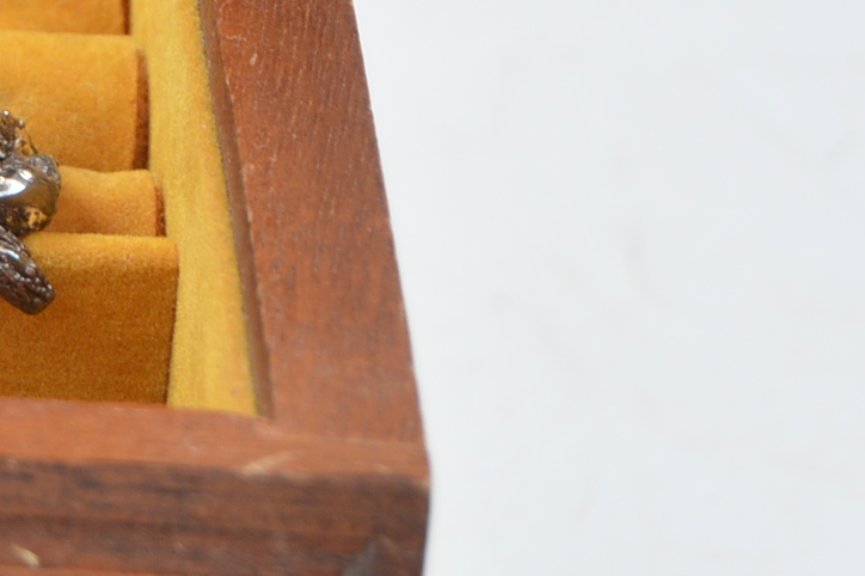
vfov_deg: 4.6
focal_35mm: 299
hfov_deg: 6.7
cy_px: 37
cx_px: -628
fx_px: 7181
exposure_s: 1/160
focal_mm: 48
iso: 200
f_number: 5.3
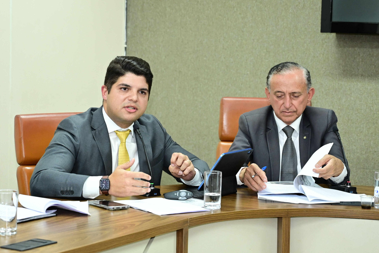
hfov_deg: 19.4
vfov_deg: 13.1
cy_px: 126
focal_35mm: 105
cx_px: 190
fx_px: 1106
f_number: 4
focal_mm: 70
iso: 3200
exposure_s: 1/125
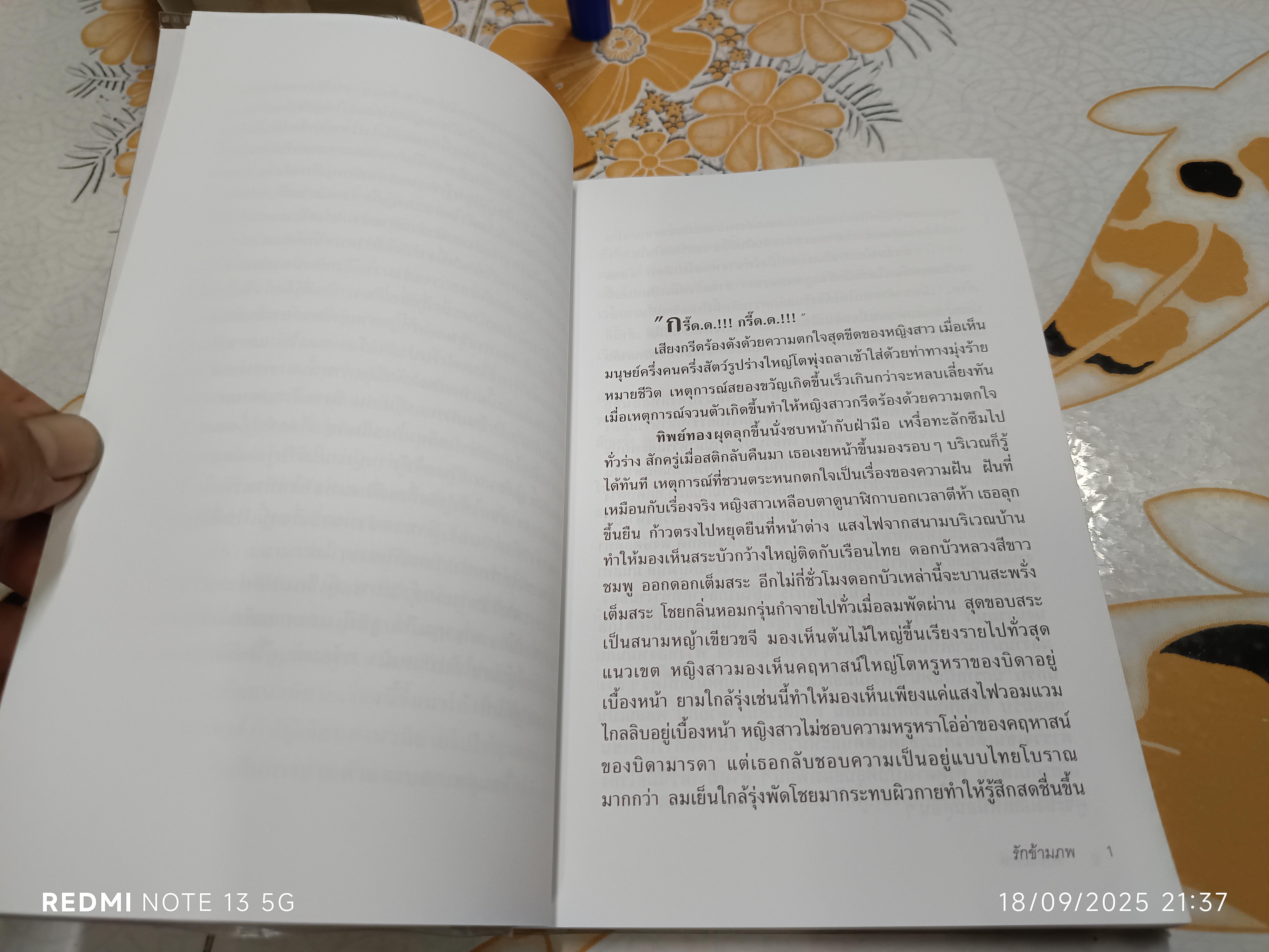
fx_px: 880
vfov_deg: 56.8
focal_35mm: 24
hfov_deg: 71.6
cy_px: 476
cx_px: 634
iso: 908
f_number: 1.7
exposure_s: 1/50
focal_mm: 5.31
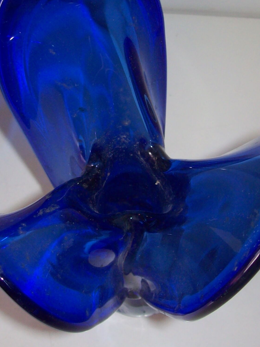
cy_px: 126
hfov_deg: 21.3
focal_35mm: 69
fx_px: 692
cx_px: 106
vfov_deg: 28.1
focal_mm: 6
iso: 80
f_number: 2.7
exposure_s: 1/64
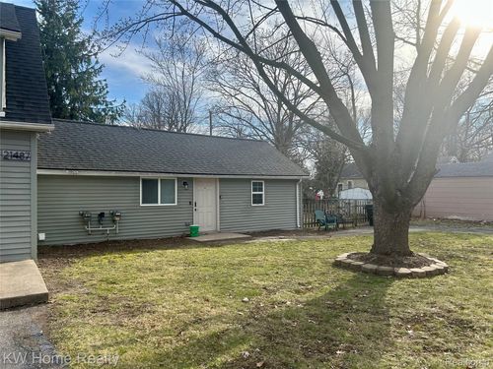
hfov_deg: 67.3
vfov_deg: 53.1
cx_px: 246
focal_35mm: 26
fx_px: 370
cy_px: 184
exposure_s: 1/2513
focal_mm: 5.7
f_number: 1.5
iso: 50
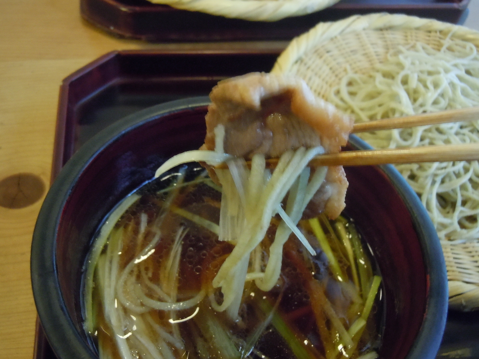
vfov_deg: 42.9
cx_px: 240
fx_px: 457
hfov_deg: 55.4
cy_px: 180
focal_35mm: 33
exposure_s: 1/6
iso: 800
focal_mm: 5.9
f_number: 4
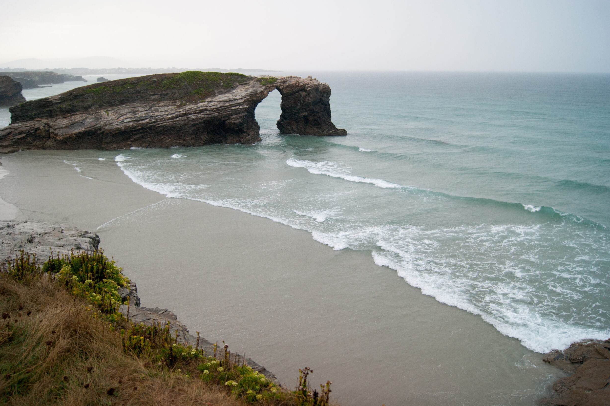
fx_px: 474
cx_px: 306
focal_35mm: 28
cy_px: 197
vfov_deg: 46.3
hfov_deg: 65.5
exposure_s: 1/125
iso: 250
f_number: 3.5
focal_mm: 18
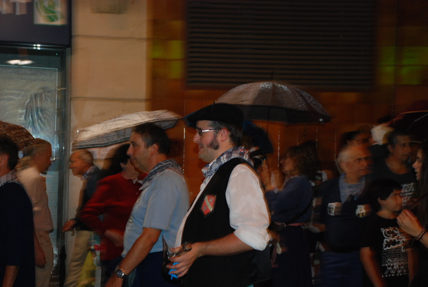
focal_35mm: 87
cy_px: 144
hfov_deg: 23.3
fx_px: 1036
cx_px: 214
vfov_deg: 15.8
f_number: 5.3
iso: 800
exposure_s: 1/30
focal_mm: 58
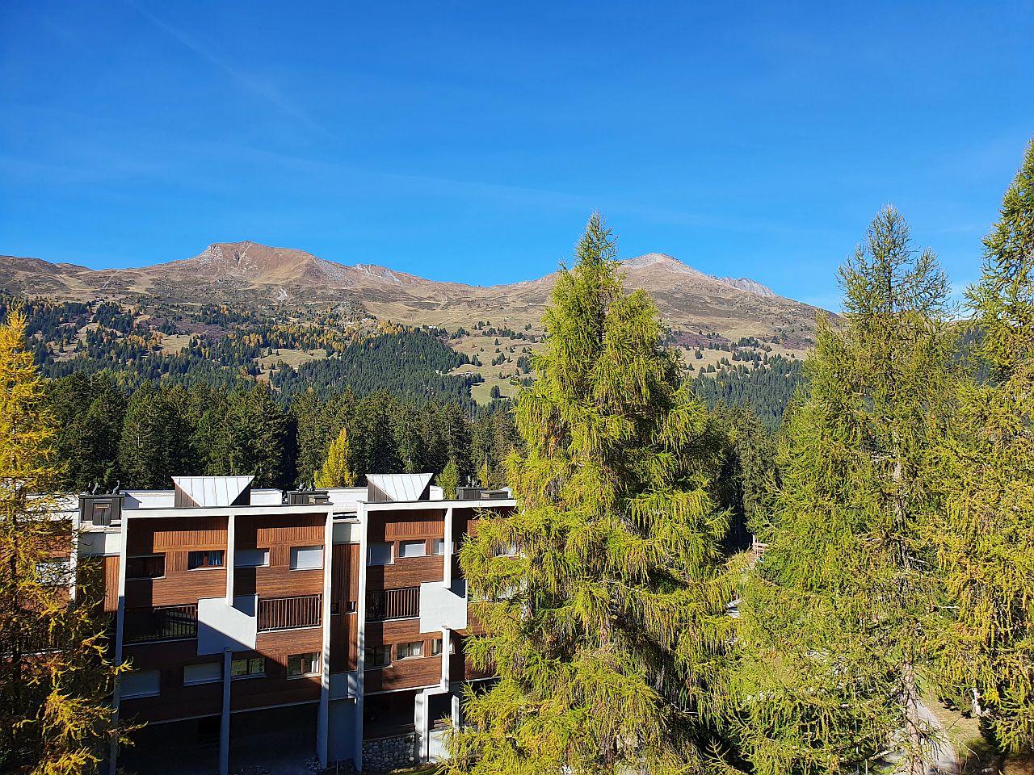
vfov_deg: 53.1
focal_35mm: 26
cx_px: 517
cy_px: 388
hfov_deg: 67.3
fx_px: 777
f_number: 2.4
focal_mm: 4.32
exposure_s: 1/1080
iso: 50
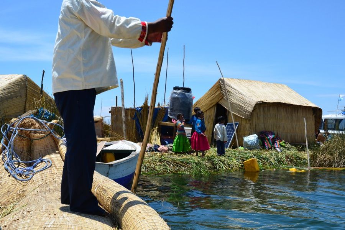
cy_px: 115
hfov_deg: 35.1
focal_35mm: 57
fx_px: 546
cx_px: 172
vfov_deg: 23.8
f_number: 10
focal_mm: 38
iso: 200
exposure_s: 1/400
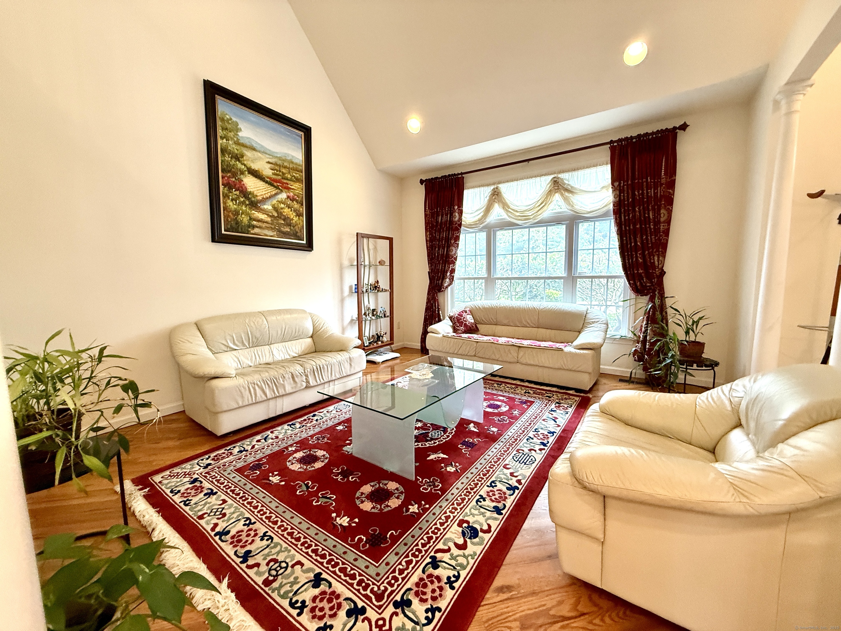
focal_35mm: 14
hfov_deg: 102.1
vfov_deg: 85.7
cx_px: 420
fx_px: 340
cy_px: 316
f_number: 2.2
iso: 320
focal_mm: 2.22
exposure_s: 1/120
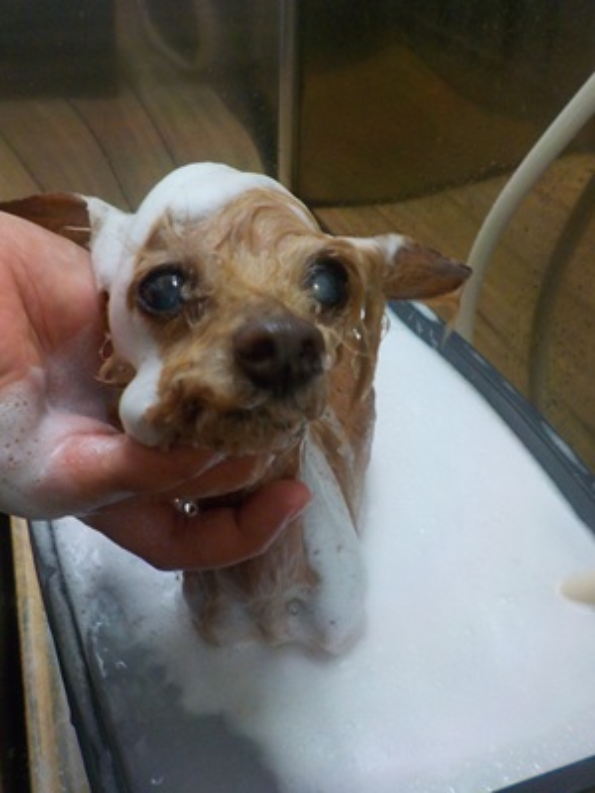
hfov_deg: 46.8
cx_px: 298
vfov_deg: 60.0
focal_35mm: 30
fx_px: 688
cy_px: 396
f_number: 3.3
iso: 280
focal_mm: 4.1
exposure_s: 1/30
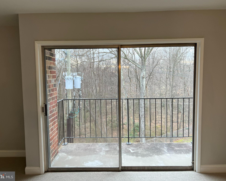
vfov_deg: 51.5
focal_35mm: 28
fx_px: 187
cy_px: 88
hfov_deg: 62.2
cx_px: 109
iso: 50
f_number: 1.5
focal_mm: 5.7
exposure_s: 1/120
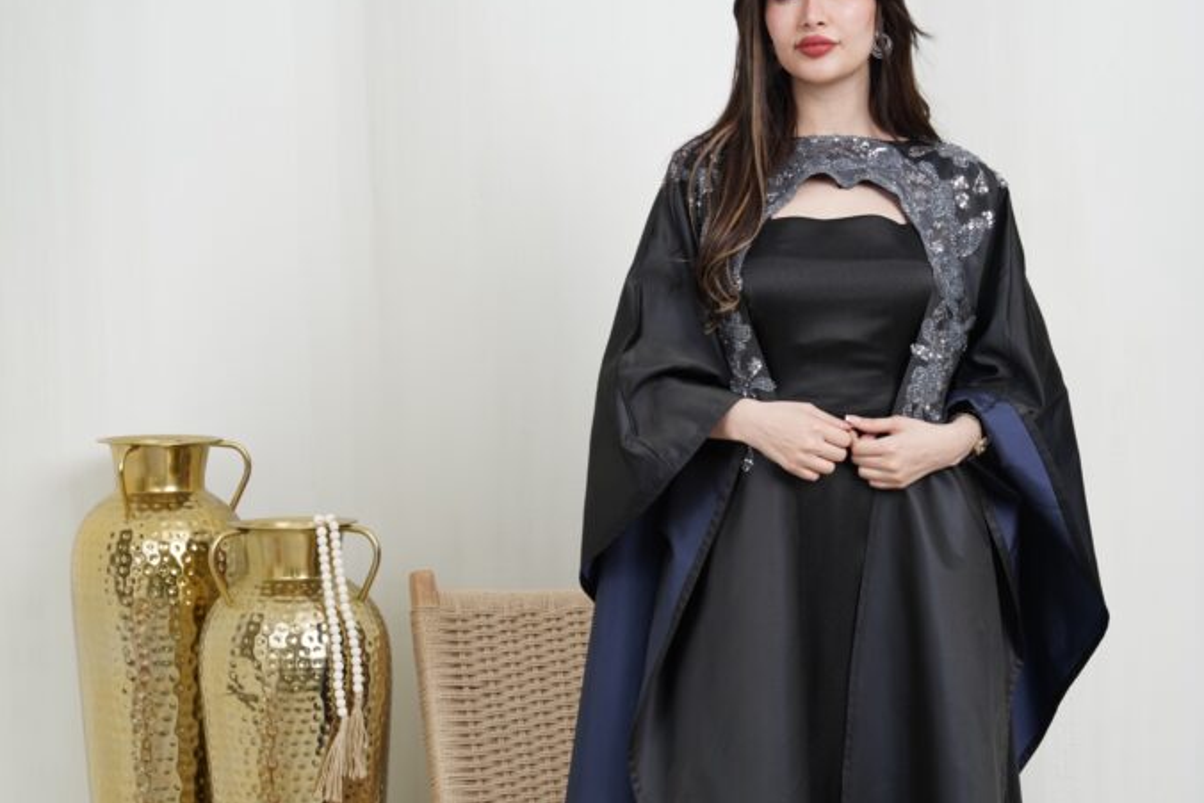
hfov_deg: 24.1
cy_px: 573
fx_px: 2822
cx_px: 604
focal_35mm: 84
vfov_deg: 16.1
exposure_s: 1/125
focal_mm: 55.9
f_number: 8
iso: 250
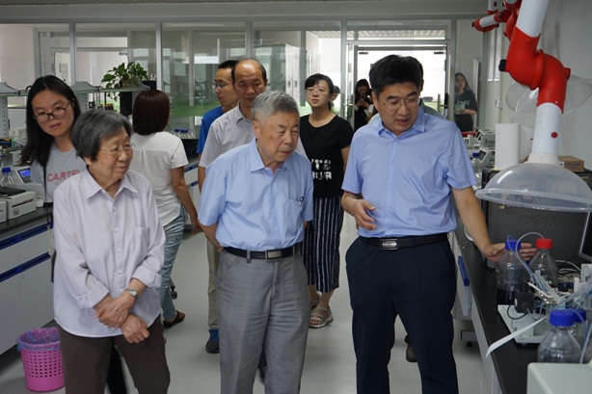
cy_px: 197
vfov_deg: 29.8
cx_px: 296
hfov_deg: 43.6
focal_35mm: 45
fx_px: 740
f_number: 4.5
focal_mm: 45
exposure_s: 1/60
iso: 640
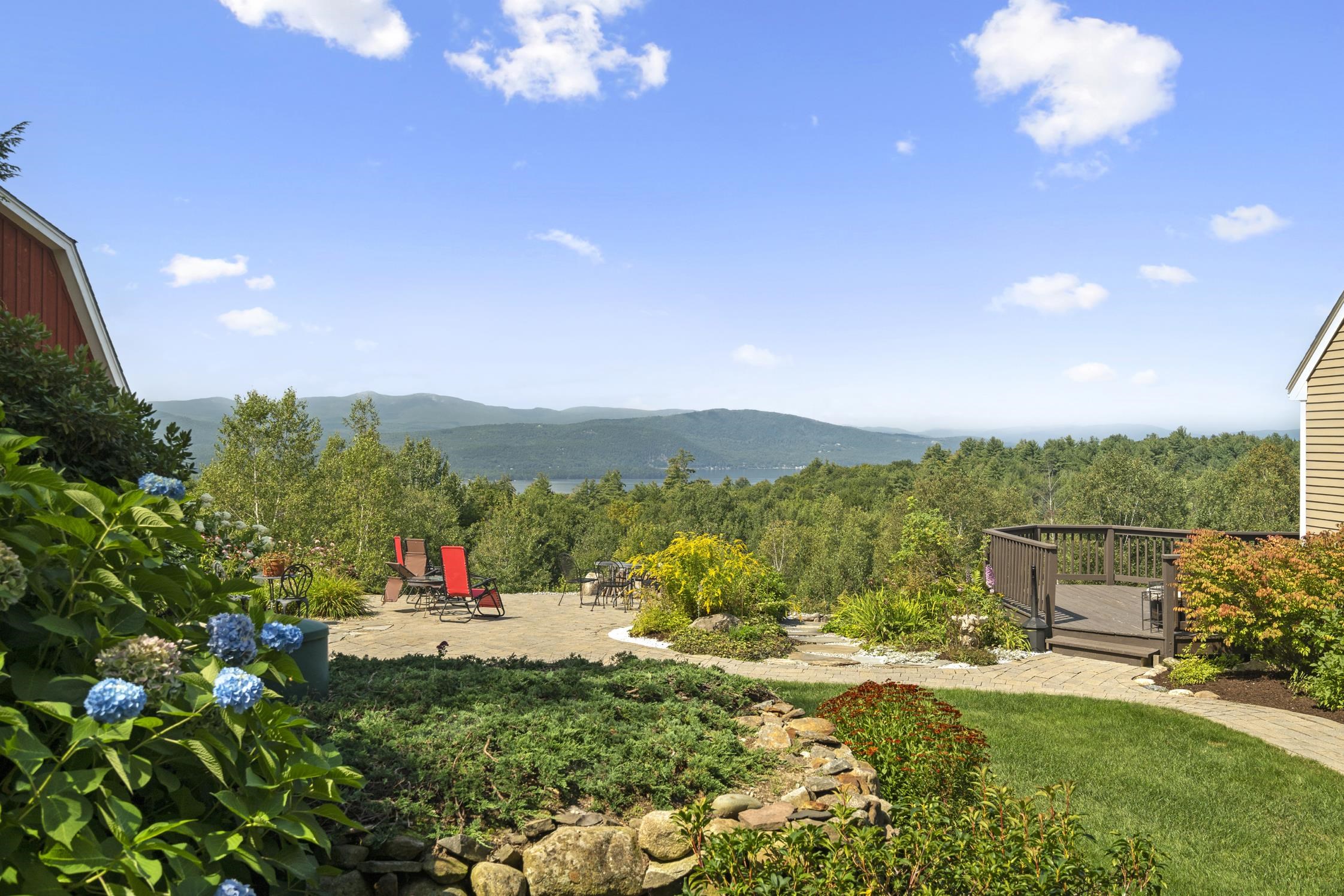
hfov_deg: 61.9
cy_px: 448
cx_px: 672
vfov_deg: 43.6
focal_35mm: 30
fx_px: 1120
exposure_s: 1/400
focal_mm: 30
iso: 320
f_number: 8
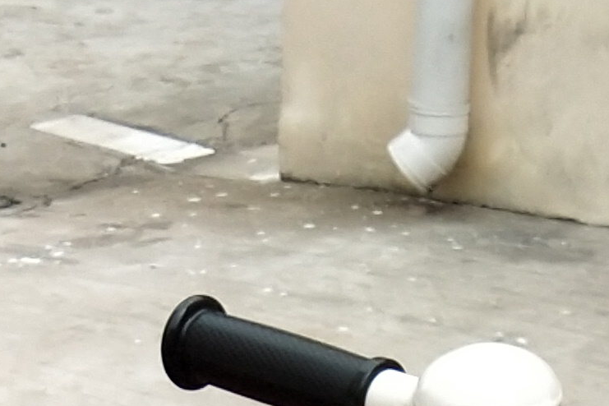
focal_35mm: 181
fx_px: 3062
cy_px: 1165
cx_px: 404
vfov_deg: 6.9
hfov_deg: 11.3
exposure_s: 1/554
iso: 50
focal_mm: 3.69
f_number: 2.2
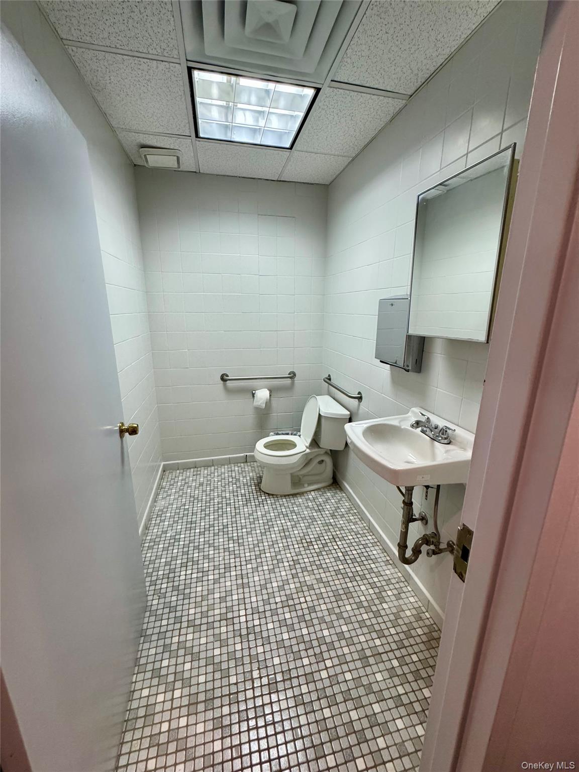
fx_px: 312
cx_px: 290
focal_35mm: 14
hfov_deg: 85.7
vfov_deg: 102.1
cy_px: 386
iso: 320
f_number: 2.2
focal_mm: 2.22
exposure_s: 1/120
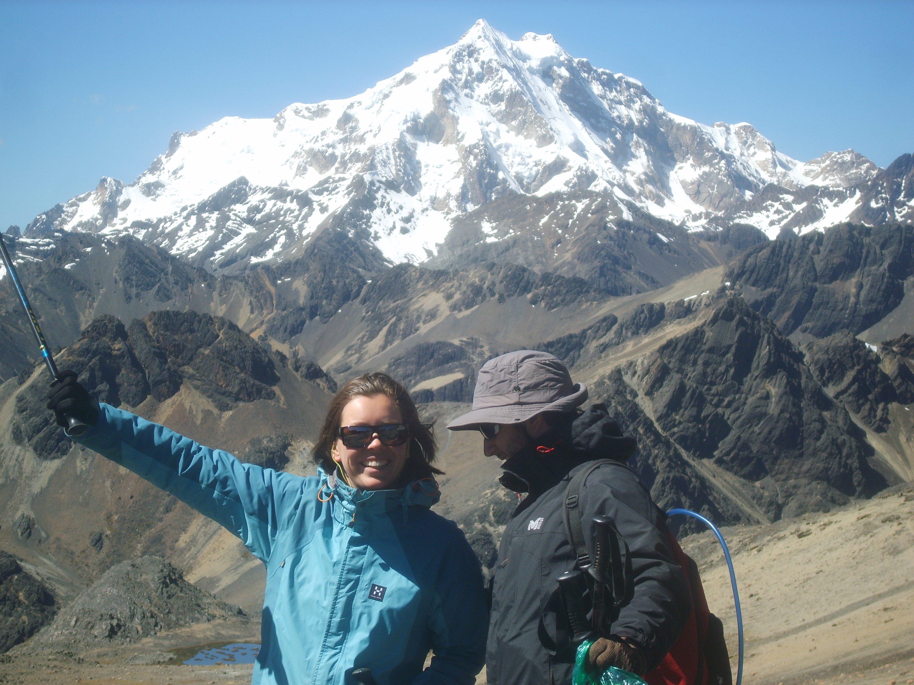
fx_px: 2772
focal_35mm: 105
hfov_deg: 18.7
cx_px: 457
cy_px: 342
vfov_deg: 14.1
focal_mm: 22.2
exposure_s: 1/500
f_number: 5.1
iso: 50
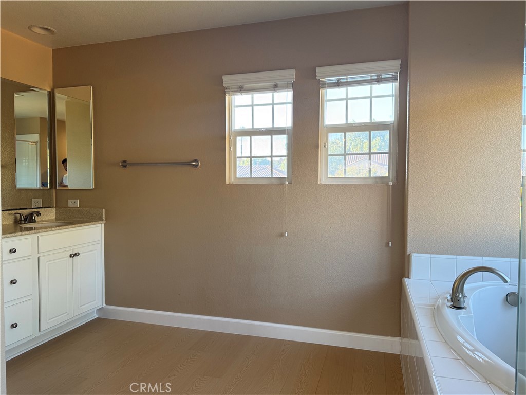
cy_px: 198
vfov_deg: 56.8
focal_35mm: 24
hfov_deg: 71.6
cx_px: 263
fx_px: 365
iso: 125
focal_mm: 6.76
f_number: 1.78
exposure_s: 1/120
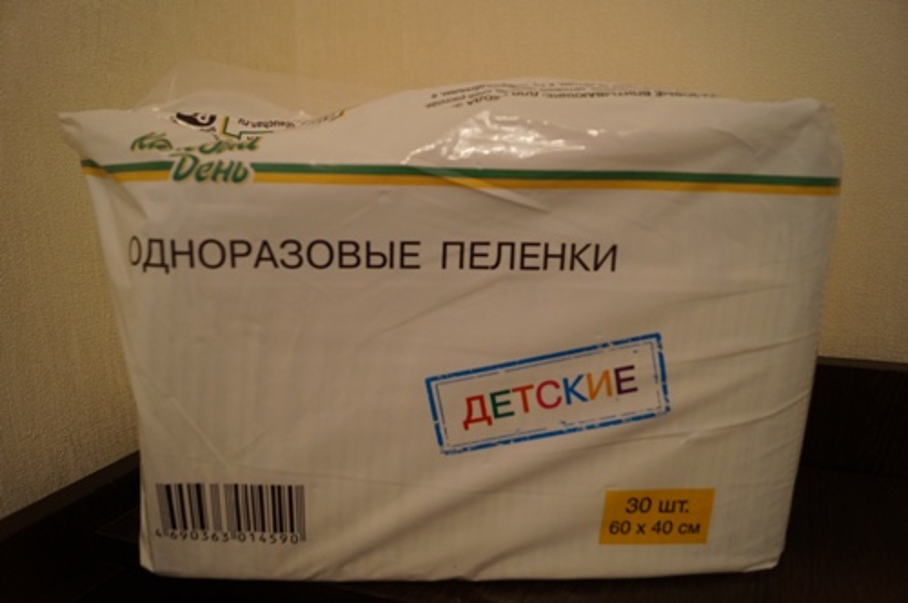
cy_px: 302
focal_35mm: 27
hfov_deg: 67.4
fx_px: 680
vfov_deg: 47.8
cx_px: 454
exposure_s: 1/60
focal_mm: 18
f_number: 4
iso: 800
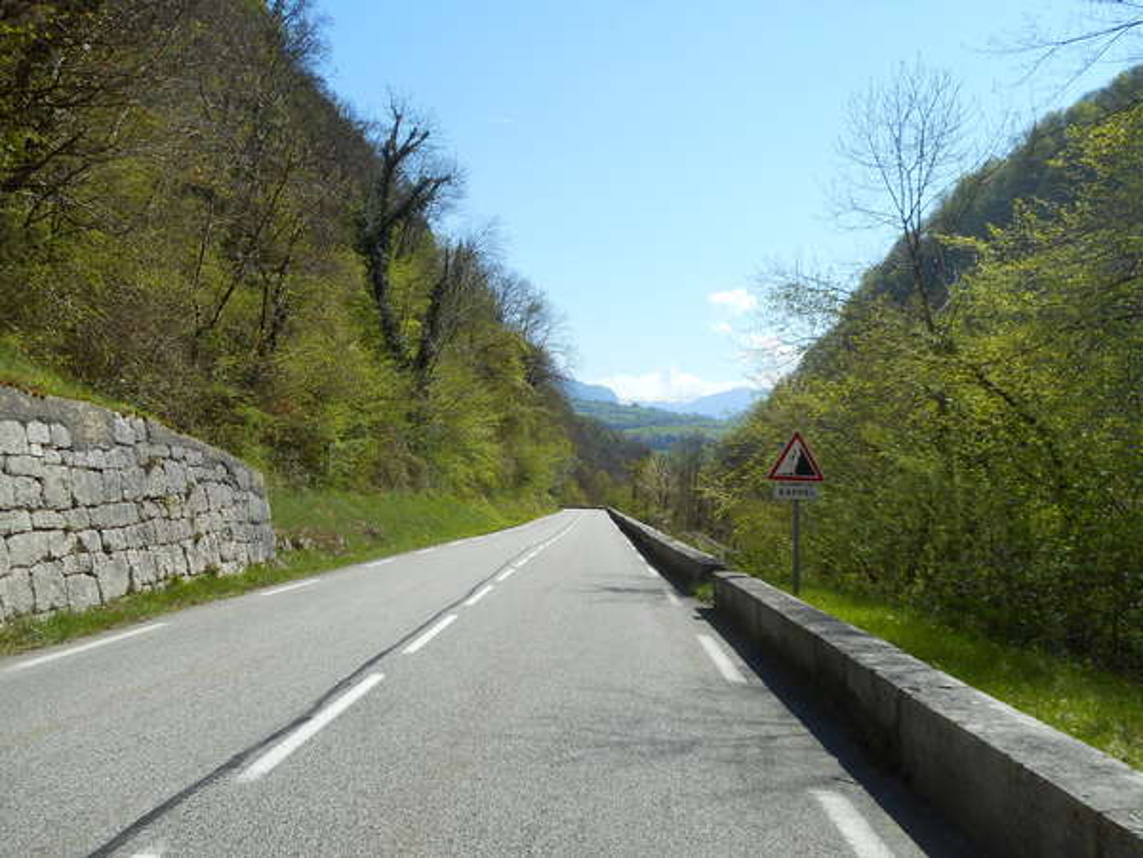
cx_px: 572
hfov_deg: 61.7
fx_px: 958
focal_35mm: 29
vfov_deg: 48.2
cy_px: 429
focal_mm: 5.2
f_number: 4
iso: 80
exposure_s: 1/640
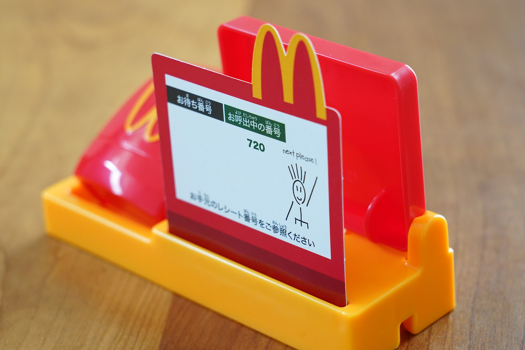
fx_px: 1531
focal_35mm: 105
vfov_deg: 13.0
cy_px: 175
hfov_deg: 19.5
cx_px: 262
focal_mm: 105
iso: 5000
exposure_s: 1/125
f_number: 9
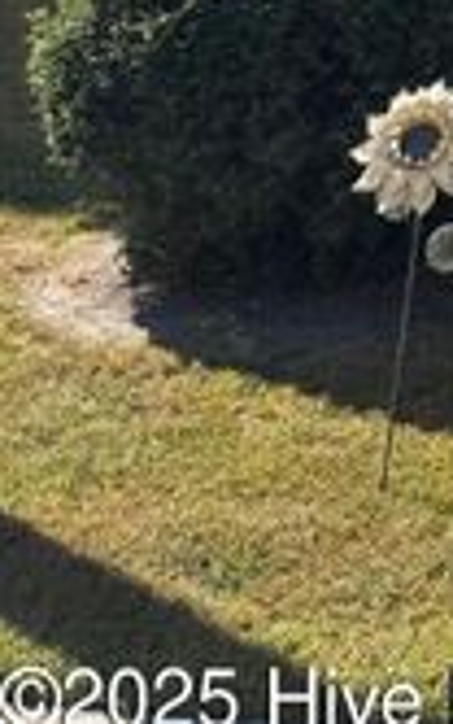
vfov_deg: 16.6
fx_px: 2011
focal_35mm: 102
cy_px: -622
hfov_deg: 10.9
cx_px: 1080
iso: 80
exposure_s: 1/2604
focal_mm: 6.76
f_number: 1.78
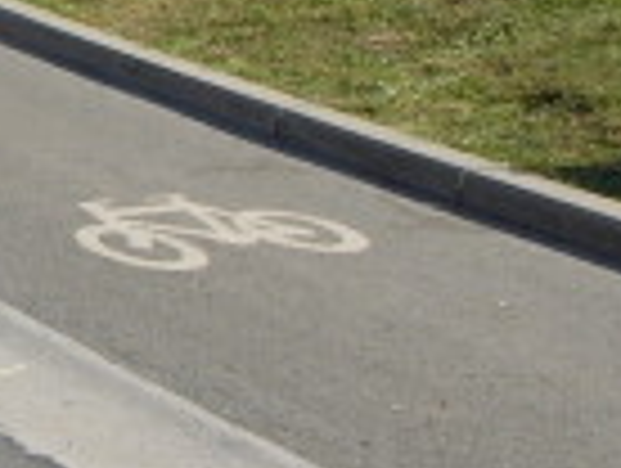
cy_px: -50
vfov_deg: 8.7
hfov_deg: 11.1
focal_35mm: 170
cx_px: -364
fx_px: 3055
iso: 70
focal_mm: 7.5
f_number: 5
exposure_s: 1/280
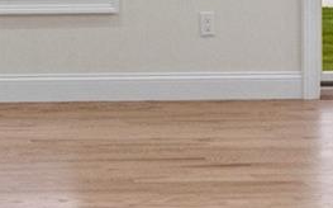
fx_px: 1152
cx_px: -225
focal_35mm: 127
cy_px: -190
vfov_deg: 9.7
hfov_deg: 14.8
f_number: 5.6
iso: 200
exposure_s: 1/80
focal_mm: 16
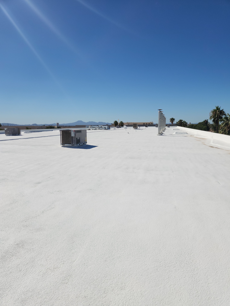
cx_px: 115
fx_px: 204
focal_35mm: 23
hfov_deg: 58.9
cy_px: 153
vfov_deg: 73.9
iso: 20
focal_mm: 5.4
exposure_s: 1/4618
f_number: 1.8
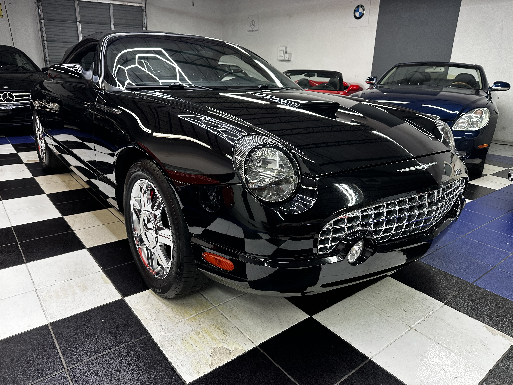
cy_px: 192
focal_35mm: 24
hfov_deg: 71.6
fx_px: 356
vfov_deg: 56.8
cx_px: 256
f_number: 1.78
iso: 125
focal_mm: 6.86
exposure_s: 1/60
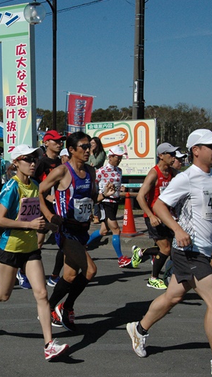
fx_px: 620
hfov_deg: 18.9
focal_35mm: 62
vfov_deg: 33.8
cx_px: 4
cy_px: 189
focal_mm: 26
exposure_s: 1/2500
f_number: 9
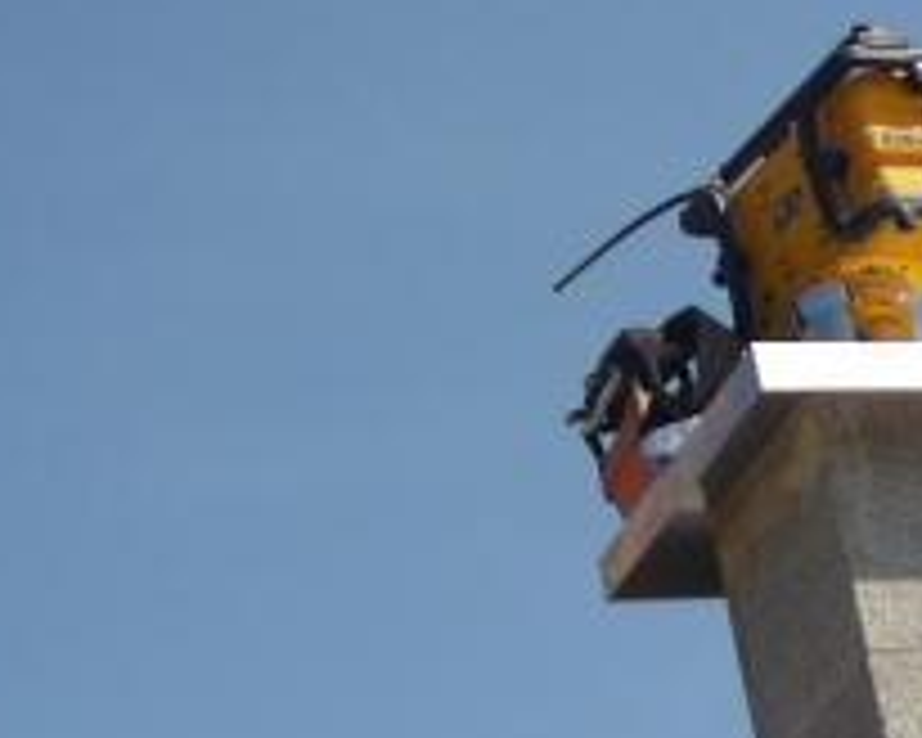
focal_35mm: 126
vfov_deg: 12.0
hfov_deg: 15.2
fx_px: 3438
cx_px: 153
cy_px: -112
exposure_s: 1/250
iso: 100
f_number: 8
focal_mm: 5.5
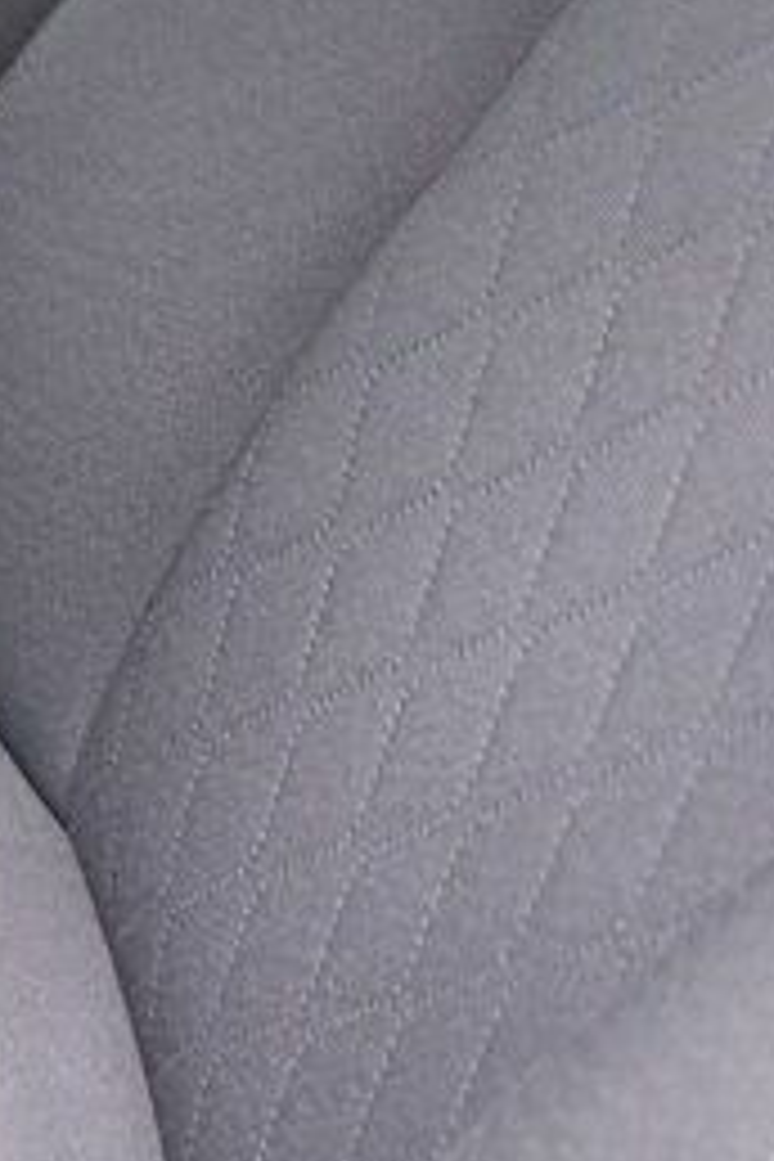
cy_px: -220
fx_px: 3450
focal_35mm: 107
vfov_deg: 18.2
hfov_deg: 11.4
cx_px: -850
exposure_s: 1/60
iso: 2500
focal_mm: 18
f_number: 4
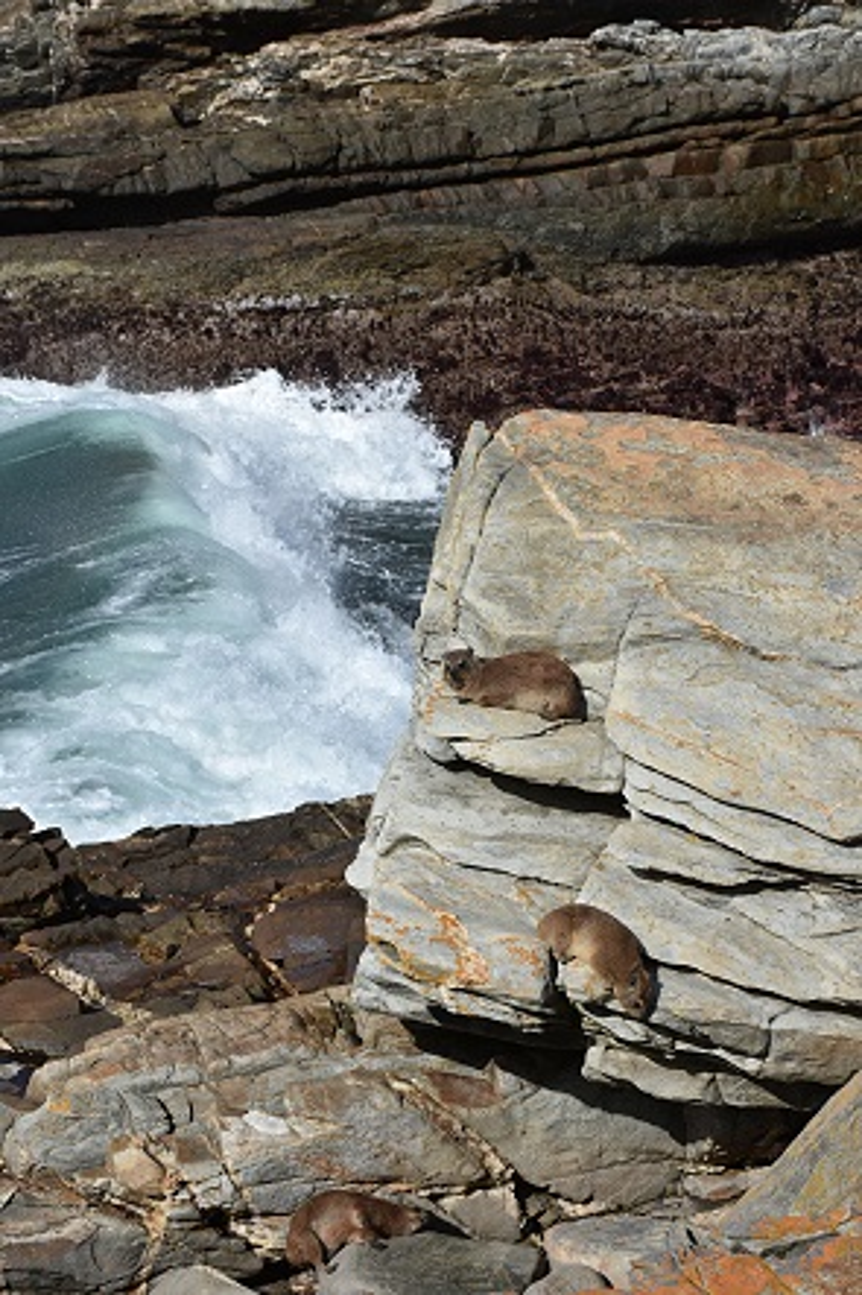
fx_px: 3019
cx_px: 431
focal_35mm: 84
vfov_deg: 24.2
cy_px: 648
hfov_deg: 16.2
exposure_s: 1/640
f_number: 11
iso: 200
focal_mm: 56
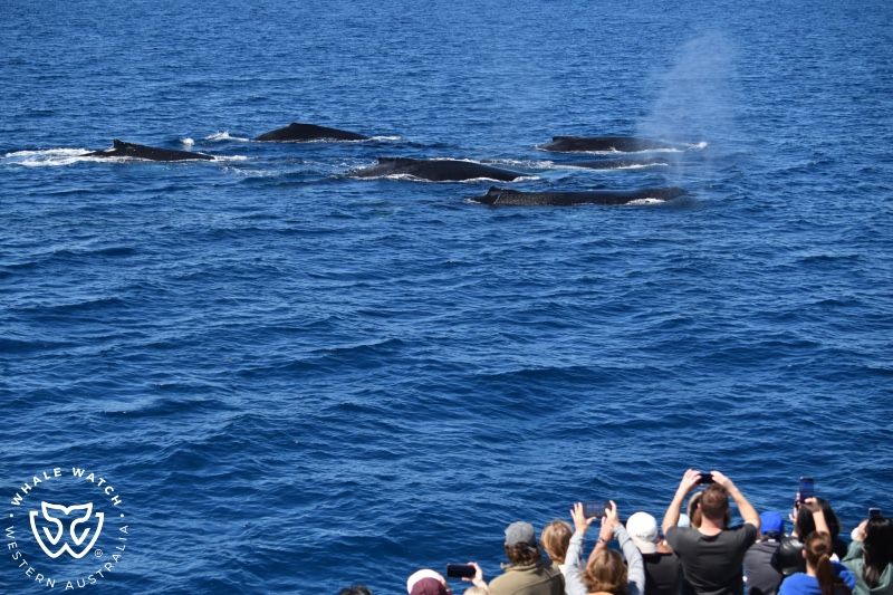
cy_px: 298
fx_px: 1488
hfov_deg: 33.4
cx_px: 446
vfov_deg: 22.6
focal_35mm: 60
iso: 1000
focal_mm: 60
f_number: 5
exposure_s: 1/8000
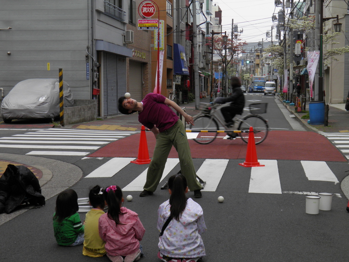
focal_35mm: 62
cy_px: 131
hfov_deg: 31.2
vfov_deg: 23.7
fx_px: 625
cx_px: 174
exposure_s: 1/80
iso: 100
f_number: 4.7
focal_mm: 11.2
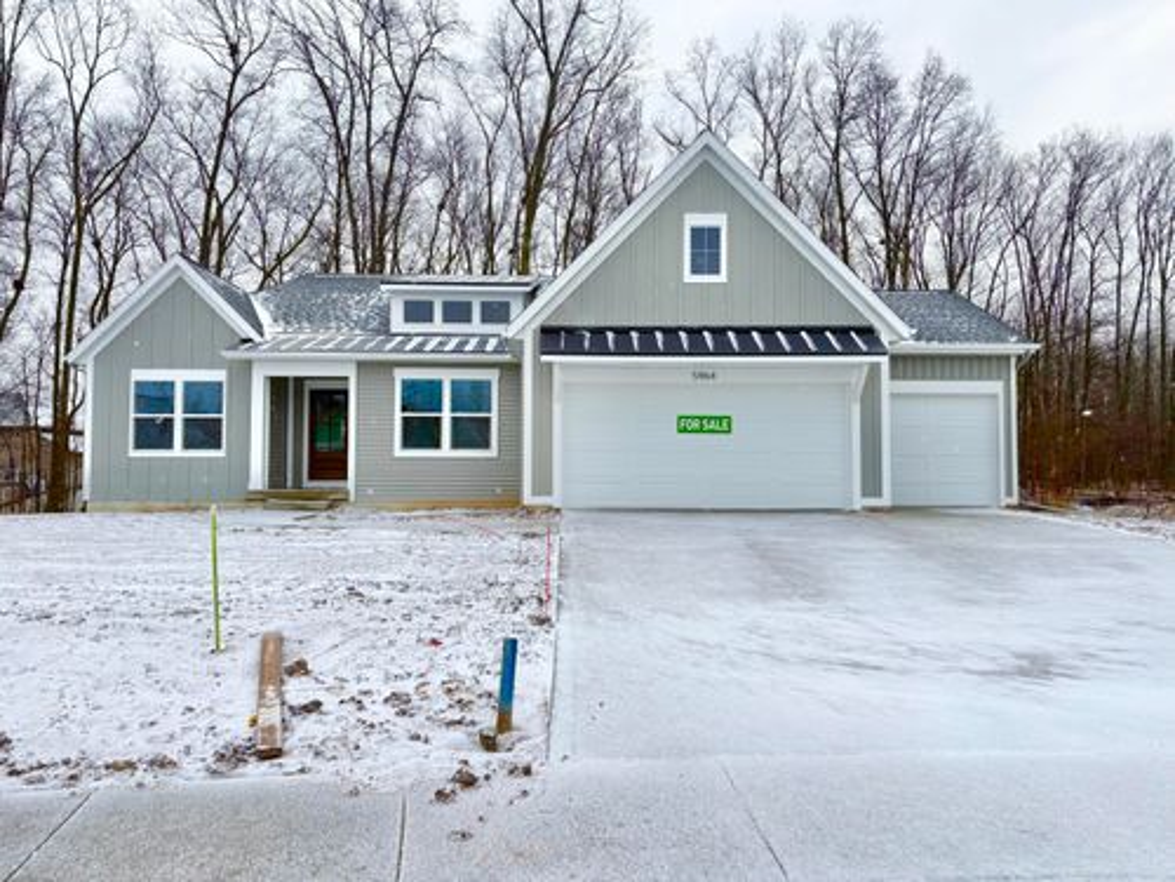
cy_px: 441
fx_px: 883
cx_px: 588
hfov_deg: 67.3
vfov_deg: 53.1
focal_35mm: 26
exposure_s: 1/447
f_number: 1.6
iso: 50
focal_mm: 5.96
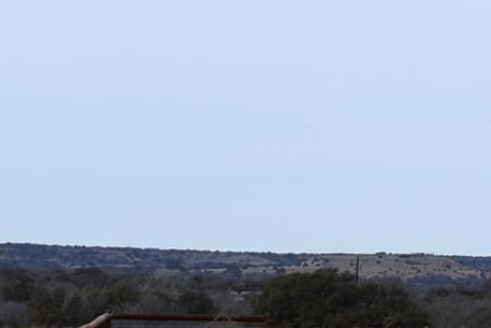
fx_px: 2933
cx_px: 983
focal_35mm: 215
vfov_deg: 6.4
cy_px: 231
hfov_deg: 9.0
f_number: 9
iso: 100
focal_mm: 32
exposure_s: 1/320
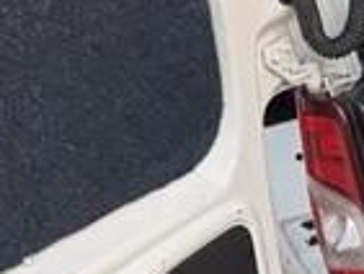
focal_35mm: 89
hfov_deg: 22.0
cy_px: 98
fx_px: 937
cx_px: 145
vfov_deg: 16.6
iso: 200
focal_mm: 2.22
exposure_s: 1/99
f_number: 2.2
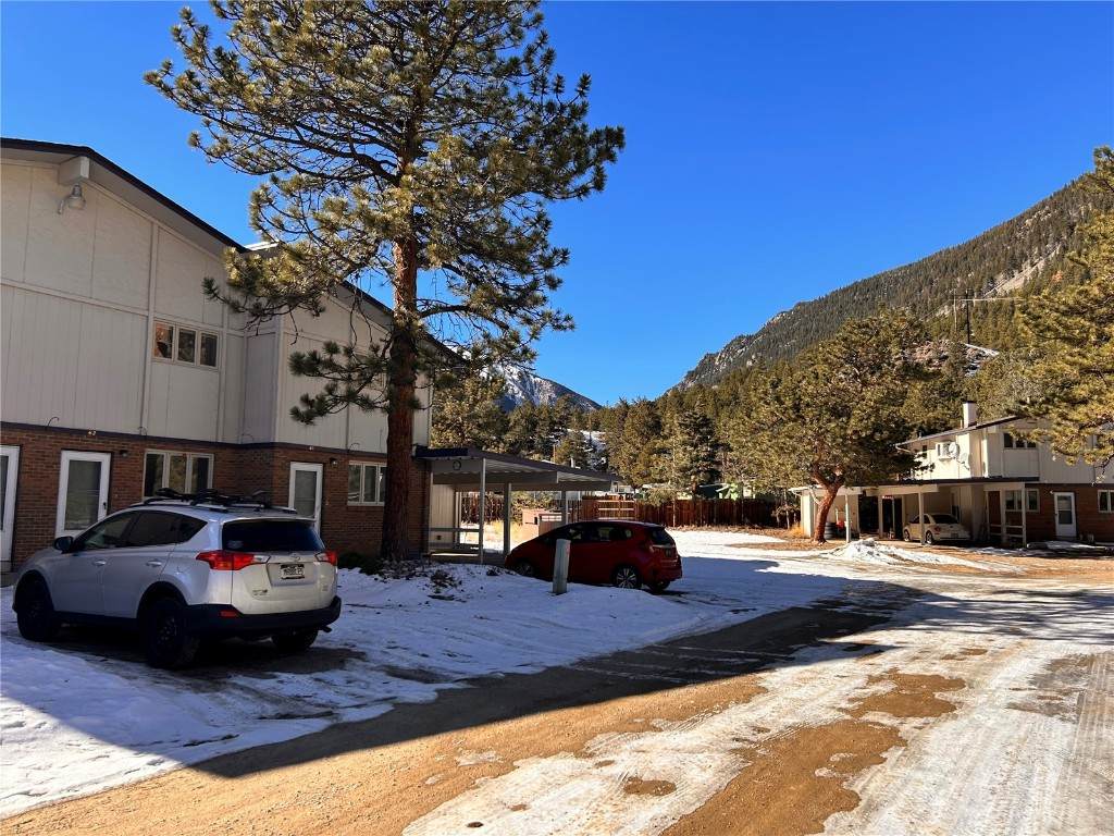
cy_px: 418
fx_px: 837
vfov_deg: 53.1
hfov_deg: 67.3
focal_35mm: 26
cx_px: 557
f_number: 1.5
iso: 50
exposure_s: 1/2165
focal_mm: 5.7
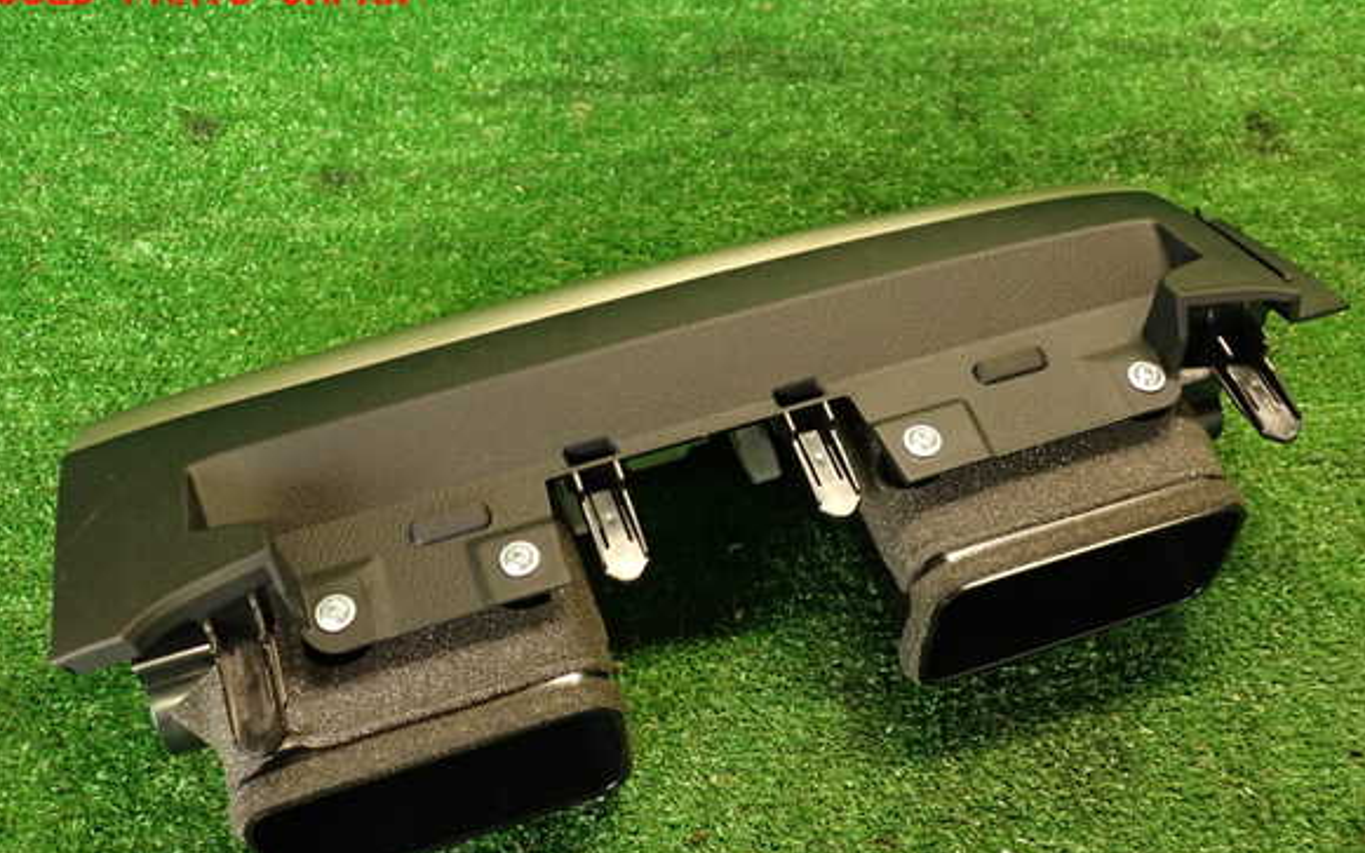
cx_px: 686
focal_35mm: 35
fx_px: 1302
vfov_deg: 36.2
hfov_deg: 55.3
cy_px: 489
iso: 400
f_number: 2.4
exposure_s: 1/30
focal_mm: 5.79
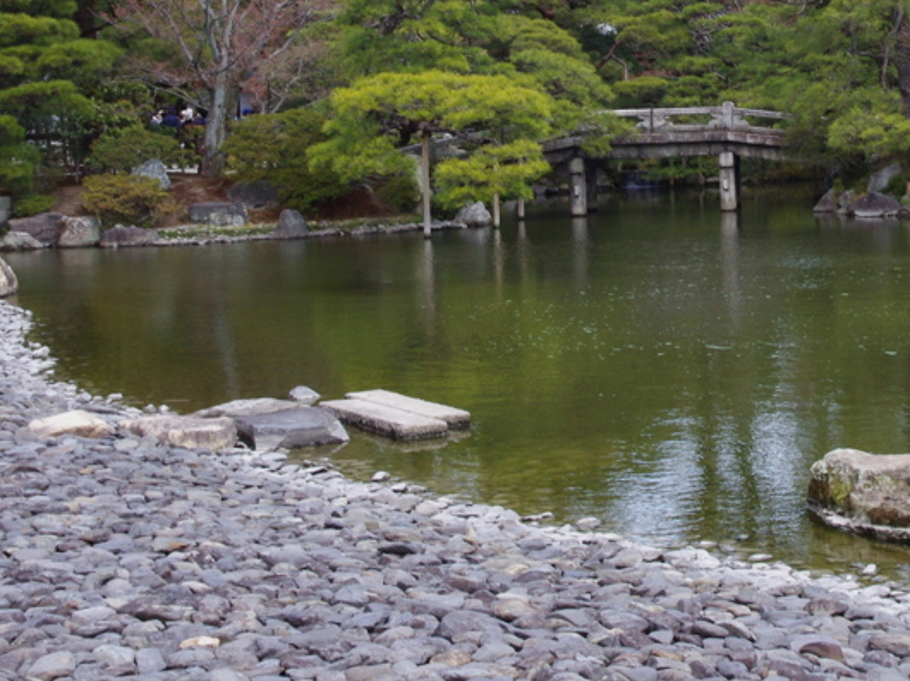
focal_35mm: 78
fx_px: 2050
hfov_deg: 24.6
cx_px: 742
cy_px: 118
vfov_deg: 18.7
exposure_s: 1/125
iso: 400
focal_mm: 28.13
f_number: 11
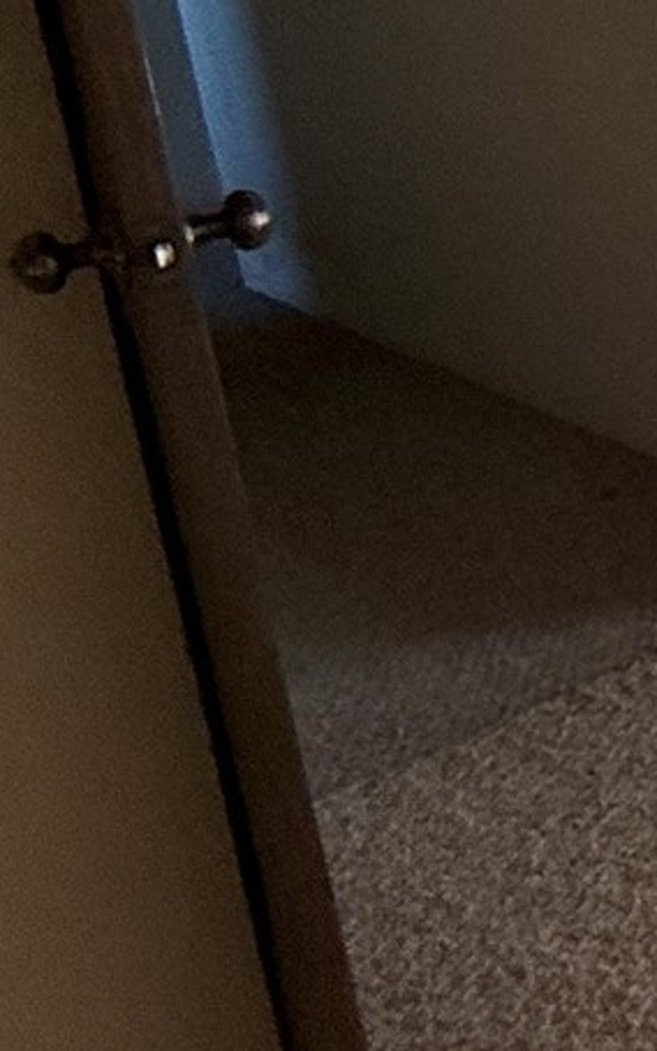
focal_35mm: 67
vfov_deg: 28.3
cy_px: -60
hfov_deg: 11.4
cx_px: 1964
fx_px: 1918
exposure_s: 1/99
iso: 64
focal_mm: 2.22
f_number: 2.2
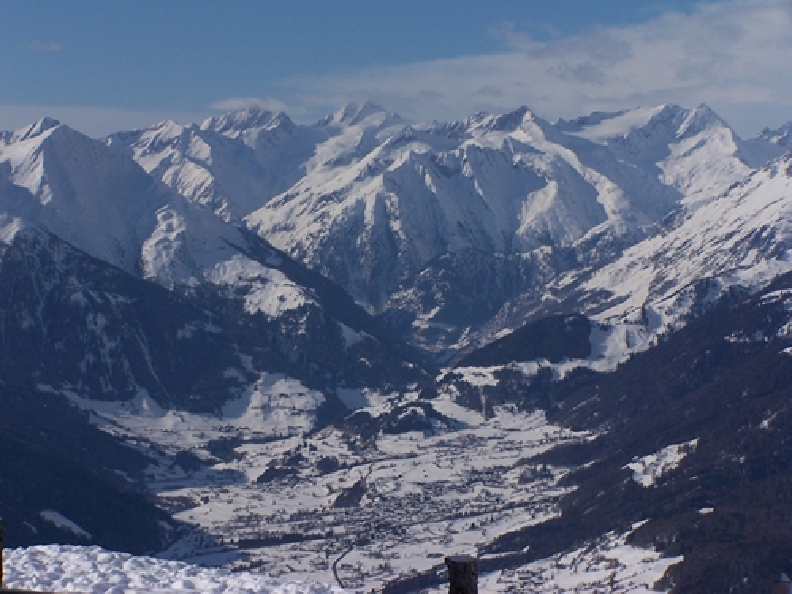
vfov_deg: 11.6
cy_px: 297
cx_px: 396
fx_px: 2929
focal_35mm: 128
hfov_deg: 15.4
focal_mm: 21.2
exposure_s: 1/1000
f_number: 6.3
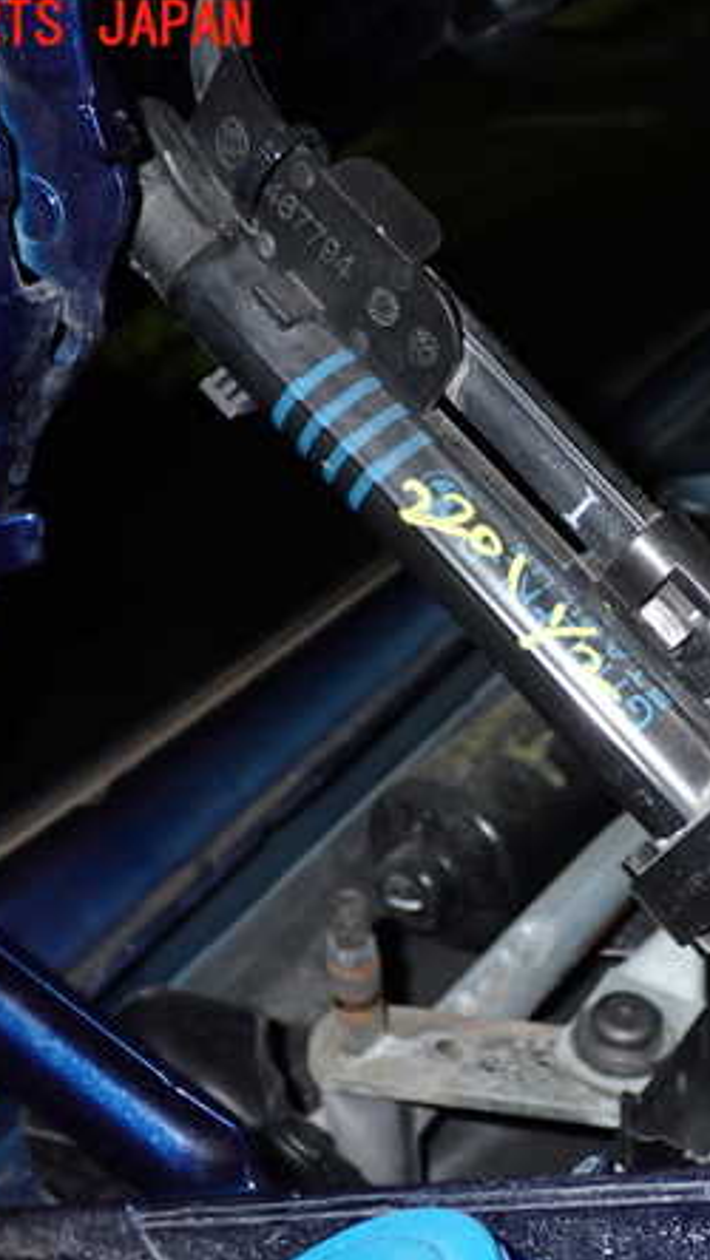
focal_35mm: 53
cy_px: 630
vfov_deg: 39.2
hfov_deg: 22.3
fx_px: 1773
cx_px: 588
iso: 500
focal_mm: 6.37
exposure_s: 1/40
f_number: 7.1
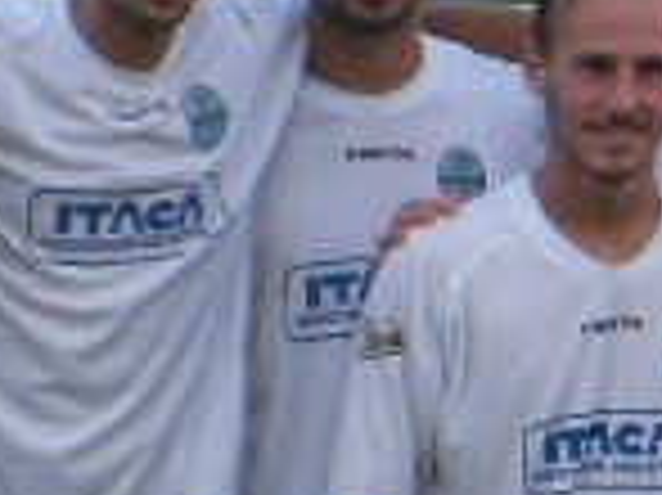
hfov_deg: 5.9
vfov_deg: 4.5
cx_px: 1193
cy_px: 630
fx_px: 6268
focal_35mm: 328
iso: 100
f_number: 4.5
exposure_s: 1/60
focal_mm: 8.46
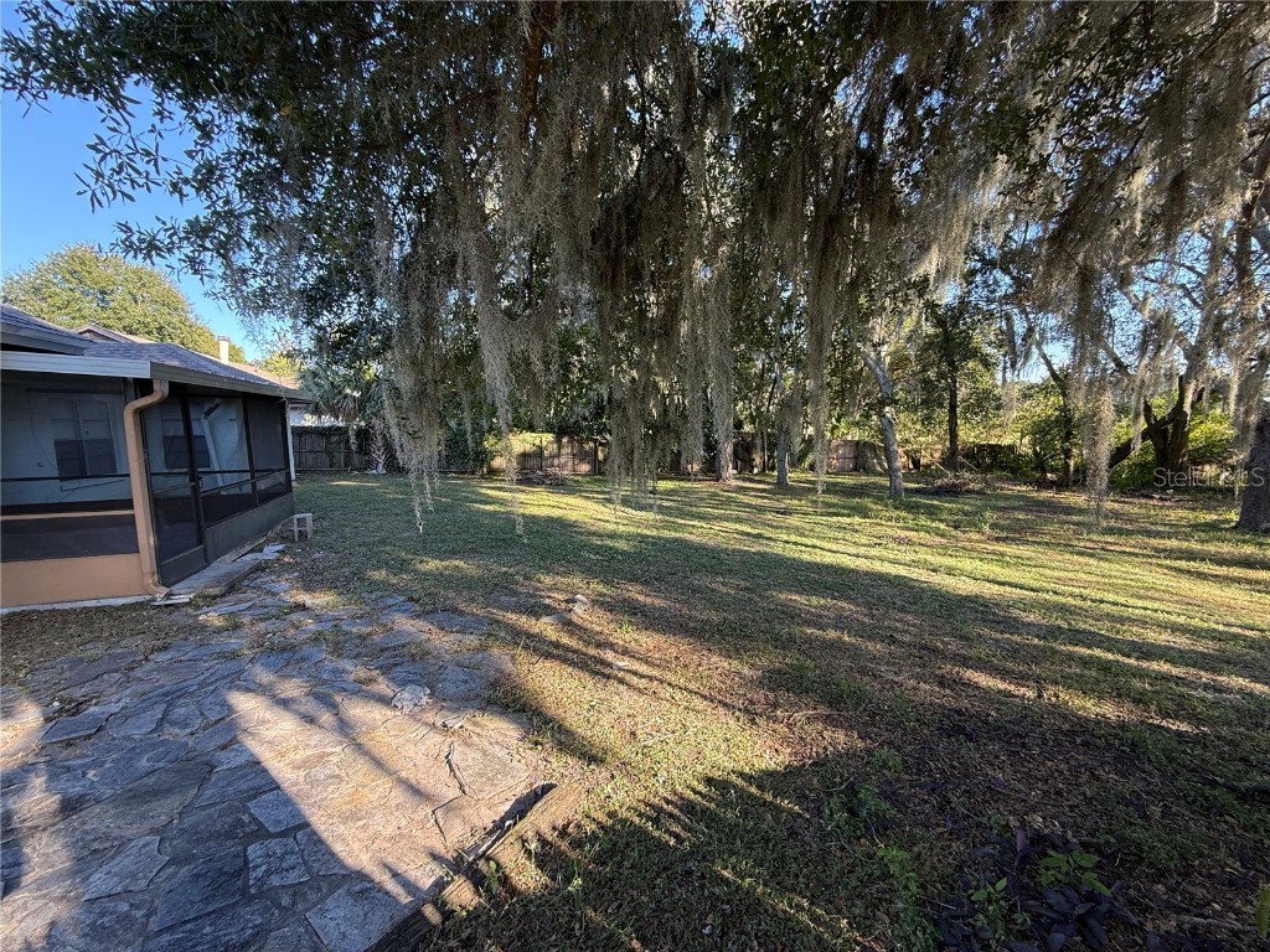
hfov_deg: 102.1
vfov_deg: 85.7
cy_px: 476
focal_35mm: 14
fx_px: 514
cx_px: 635
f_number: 2.2
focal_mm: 2.22
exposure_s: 1/126
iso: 50
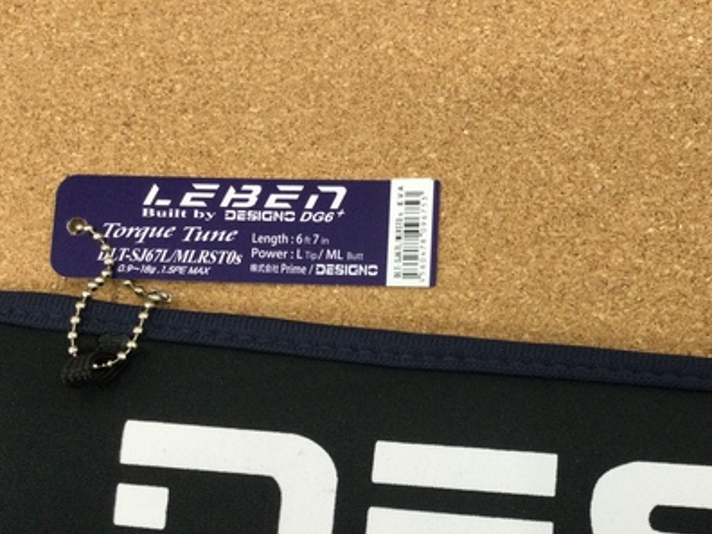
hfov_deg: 39.8
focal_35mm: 47
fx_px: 967
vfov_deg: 30.3
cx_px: 489
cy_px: 403
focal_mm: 3.3
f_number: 2.4
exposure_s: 1/30
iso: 32
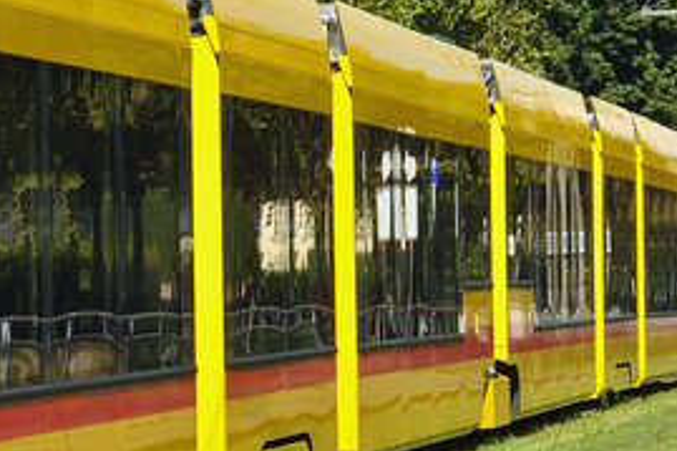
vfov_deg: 6.4
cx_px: -289
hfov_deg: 9.4
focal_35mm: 214
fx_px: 4022
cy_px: -54
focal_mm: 32
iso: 200
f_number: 10
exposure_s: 1/400
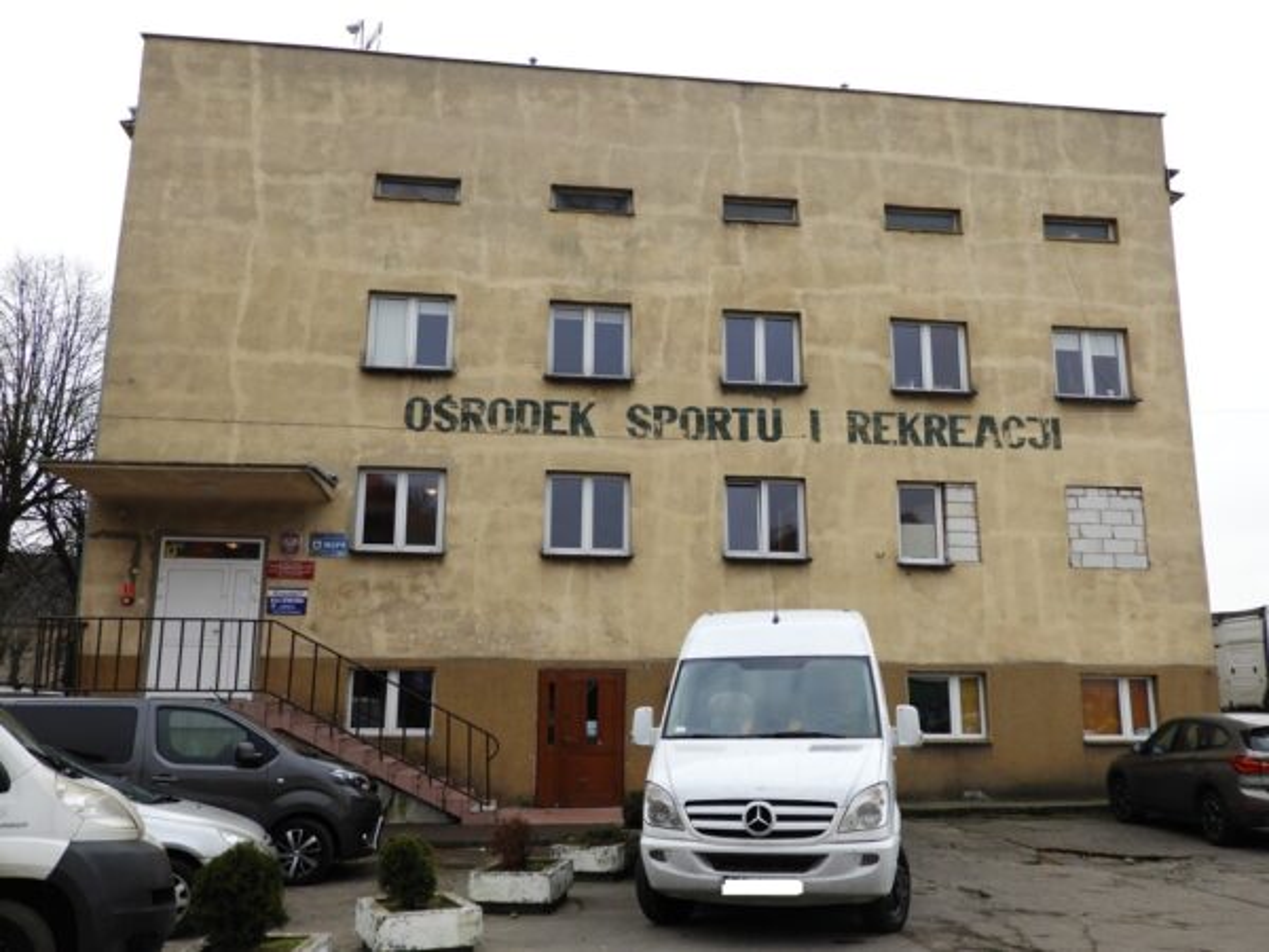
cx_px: 634
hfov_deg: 60.0
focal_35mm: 30
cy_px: 476
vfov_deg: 46.8
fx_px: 1100
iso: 100
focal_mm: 5.4
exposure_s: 1/320
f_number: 3.5
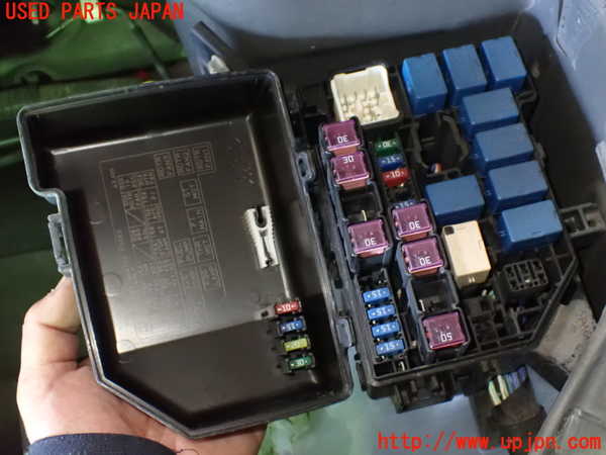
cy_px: 228
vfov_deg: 32.9
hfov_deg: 42.9
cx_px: 303
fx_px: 770
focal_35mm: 44
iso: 1600
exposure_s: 1/40
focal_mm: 7.84
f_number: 2.9
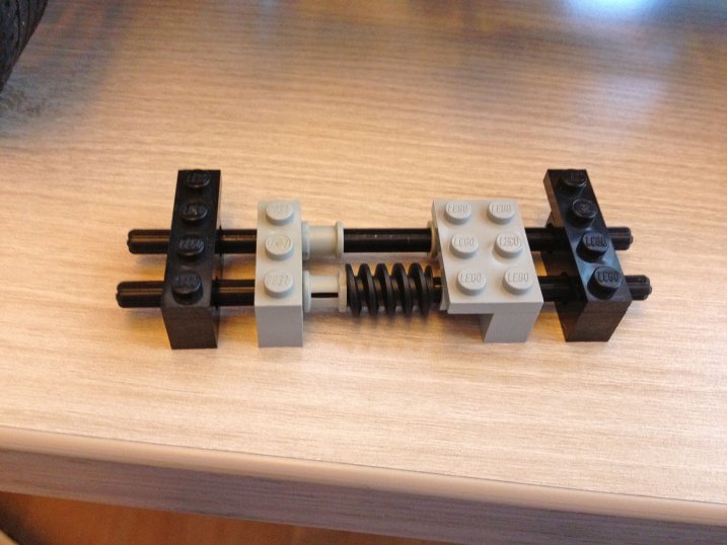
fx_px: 735
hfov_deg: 52.6
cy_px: 272
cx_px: 364
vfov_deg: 40.7
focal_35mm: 35
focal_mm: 4.28
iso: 250
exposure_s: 1/20
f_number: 2.4
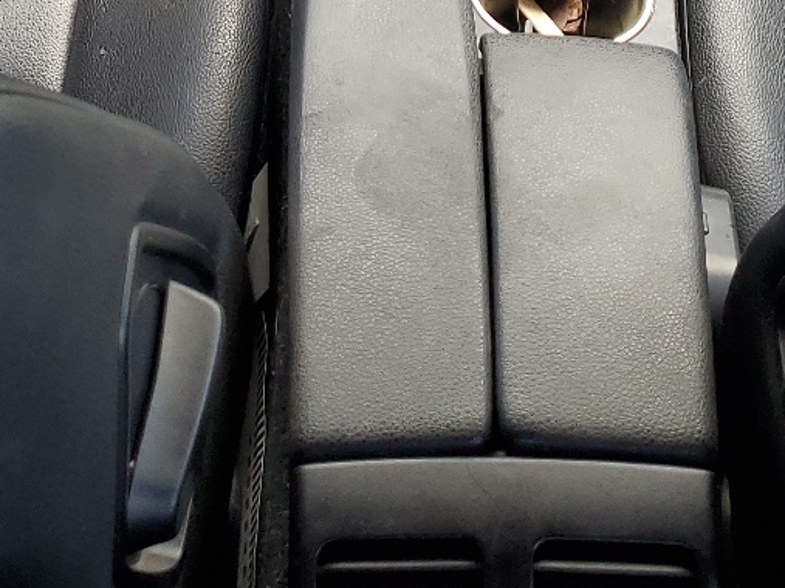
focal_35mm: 82
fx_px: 1859
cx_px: 440
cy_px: -288
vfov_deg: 16.4
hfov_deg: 23.8
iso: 53
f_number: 1.5
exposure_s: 1/120
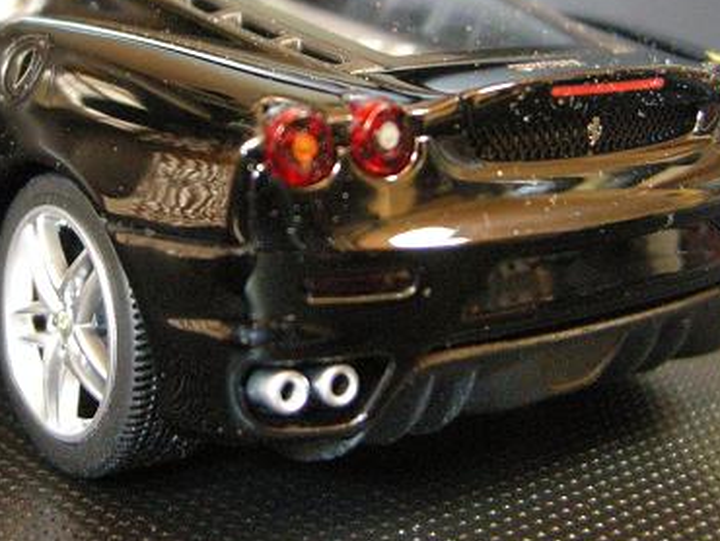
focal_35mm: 71
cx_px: 267
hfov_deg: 27.3
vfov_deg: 20.6
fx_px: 1478
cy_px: 162
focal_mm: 7.5
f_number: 2.7
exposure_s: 1/8
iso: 642
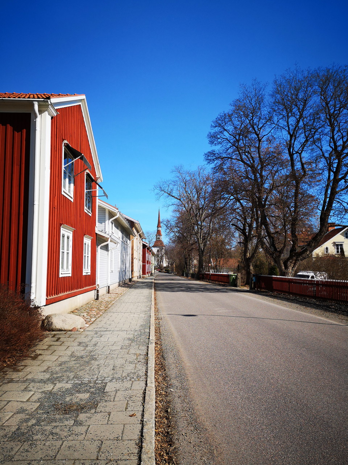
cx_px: 174
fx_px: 362
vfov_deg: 65.3
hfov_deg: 51.4
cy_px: 232
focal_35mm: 27
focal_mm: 3.95
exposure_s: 1/2451
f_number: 1.8
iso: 50
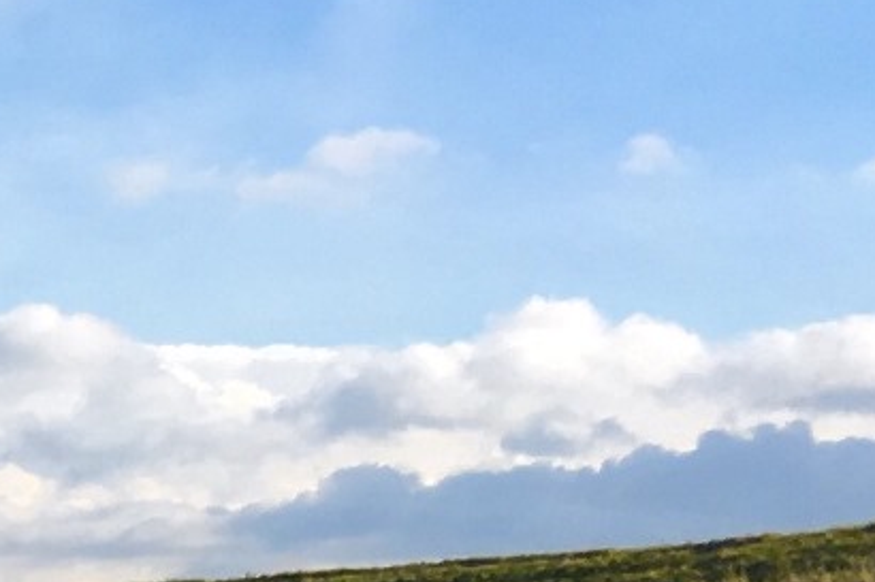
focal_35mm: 176
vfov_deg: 7.6
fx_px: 4276
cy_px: 925
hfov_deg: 10.3
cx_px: -1172
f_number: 2.2
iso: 25
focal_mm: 4.15
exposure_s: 1/1570
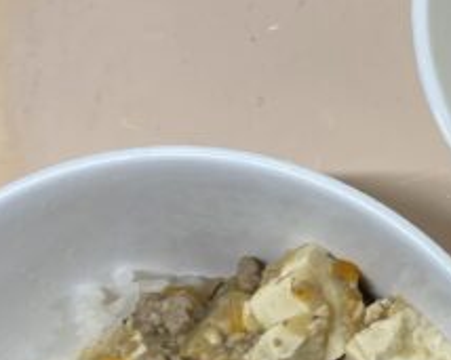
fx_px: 1214
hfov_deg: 19.0
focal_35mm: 91
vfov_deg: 16.6
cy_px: 349
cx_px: 632
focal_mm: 5.1
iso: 64
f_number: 1.6
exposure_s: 1/121
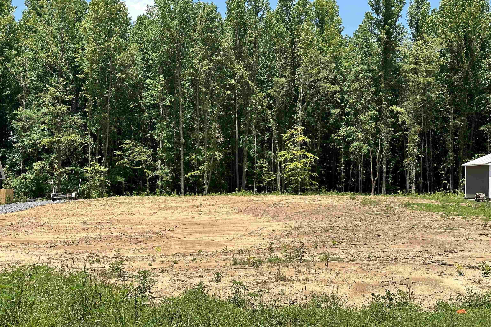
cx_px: 245
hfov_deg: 39.6
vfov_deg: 27.0
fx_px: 682
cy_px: 156
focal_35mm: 50
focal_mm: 6.86
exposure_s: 1/2809
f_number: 1.78
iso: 64
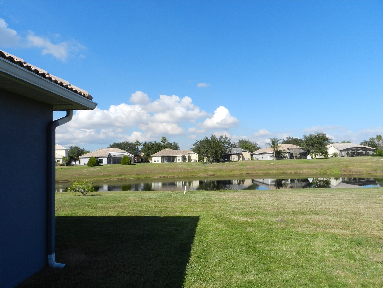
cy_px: 144
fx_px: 254
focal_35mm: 23
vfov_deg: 58.9
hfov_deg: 73.9
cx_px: 192
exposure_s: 1/800
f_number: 4.5
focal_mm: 4
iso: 160
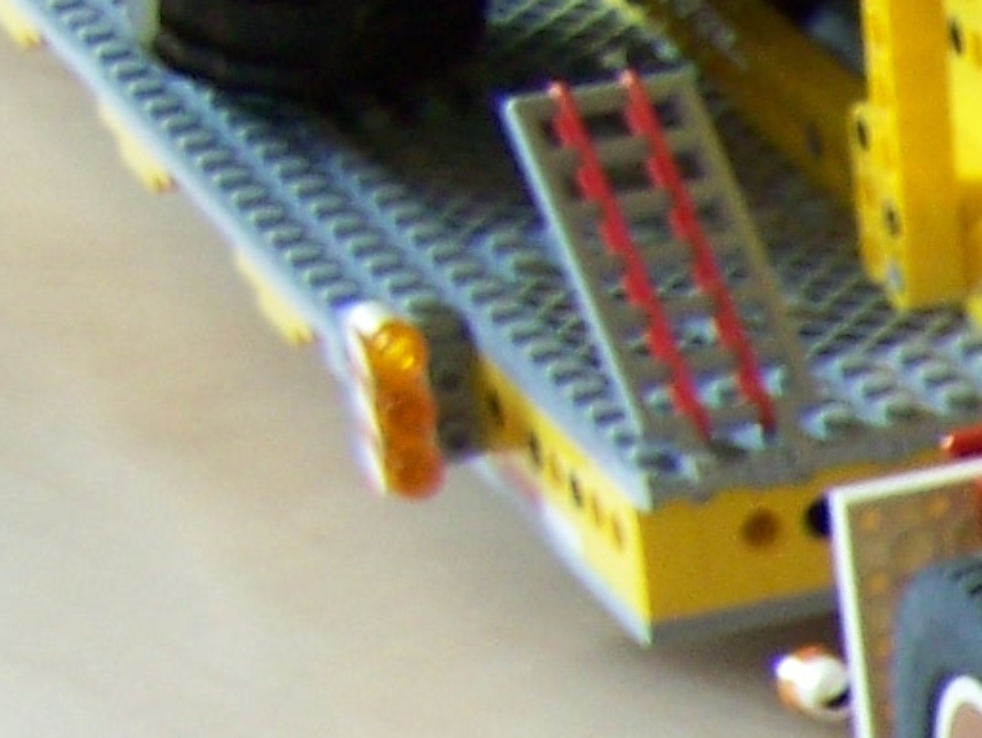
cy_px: 1763
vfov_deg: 6.3
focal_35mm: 227
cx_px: 2868
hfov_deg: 7.7
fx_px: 6443
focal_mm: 6.3
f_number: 2.8
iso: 80
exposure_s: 1/60
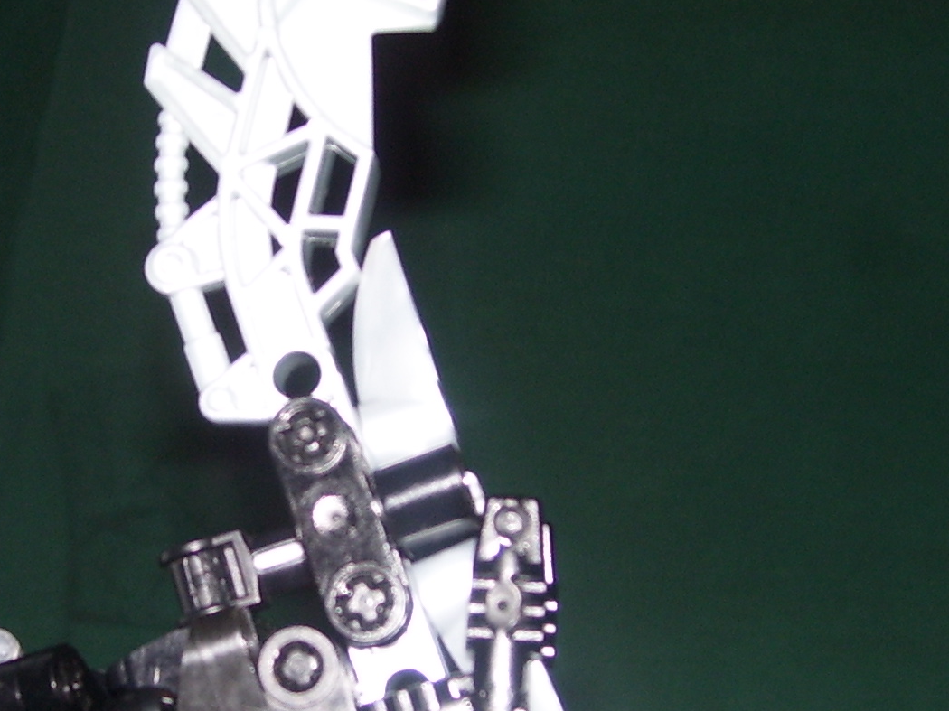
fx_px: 2165
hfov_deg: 24.5
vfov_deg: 18.6
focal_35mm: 79
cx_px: 247
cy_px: 482
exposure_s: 1/60
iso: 80
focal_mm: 6
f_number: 2.7
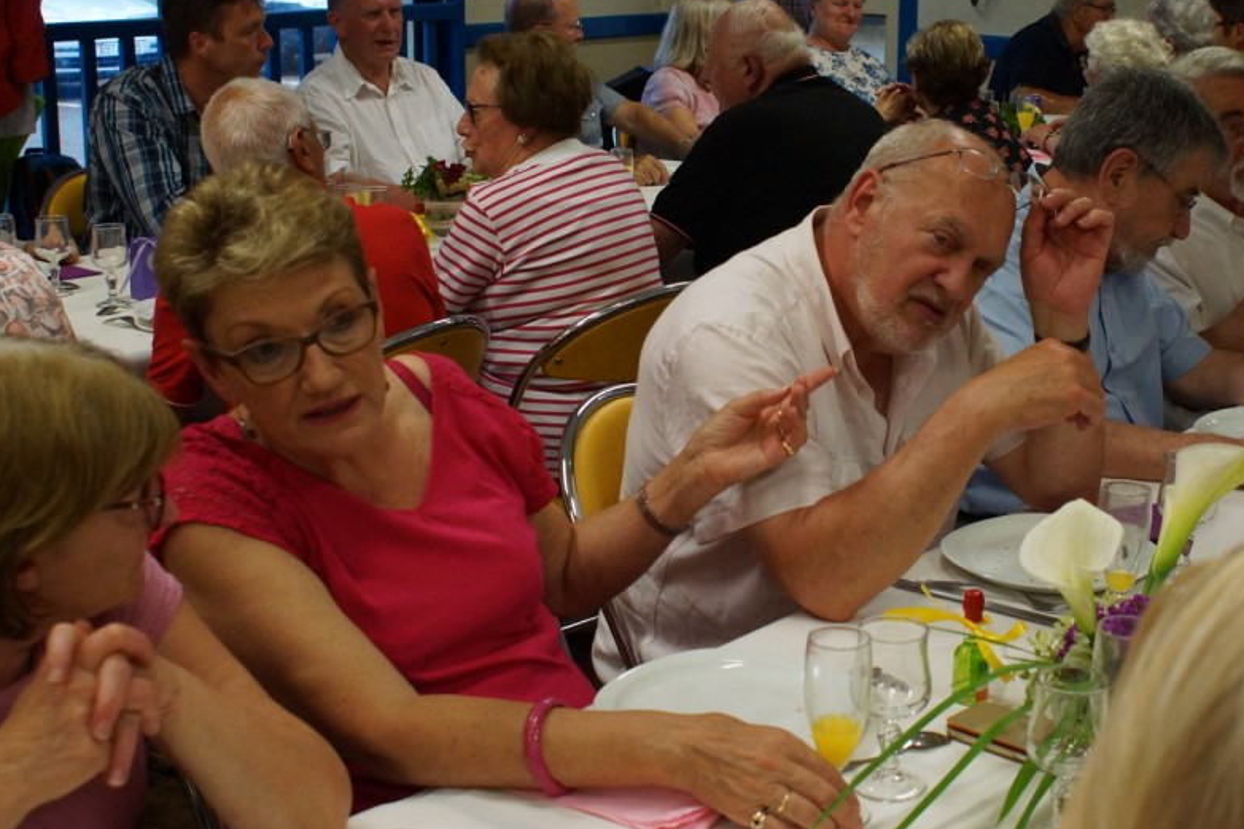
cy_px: 320
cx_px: 807
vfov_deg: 24.6
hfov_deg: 36.0
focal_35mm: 55
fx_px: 1900
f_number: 4.5
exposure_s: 1/125
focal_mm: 28
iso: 1600
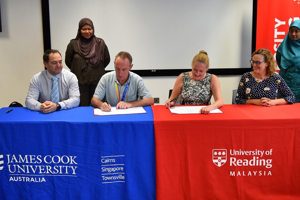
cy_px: 85
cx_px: 159
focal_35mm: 42
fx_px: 350
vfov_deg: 31.8
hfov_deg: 46.4
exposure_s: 1/60
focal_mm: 20
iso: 720
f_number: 4
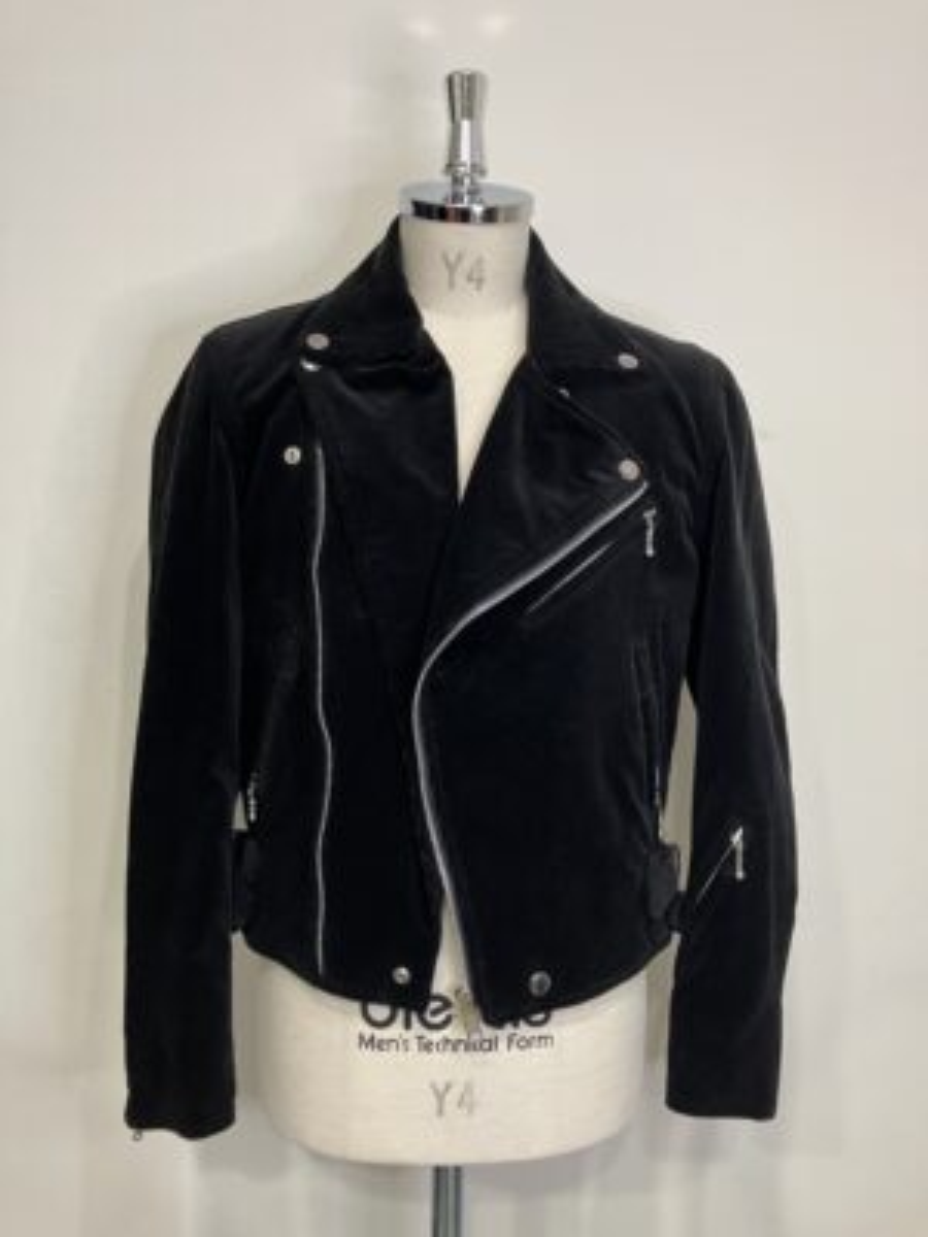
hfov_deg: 49.7
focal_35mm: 28
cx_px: 464
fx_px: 1001
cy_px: 618
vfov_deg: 63.4
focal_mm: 3.99
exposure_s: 1/50
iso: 125
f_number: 1.8
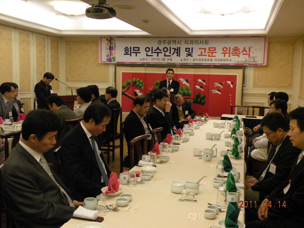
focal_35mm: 42
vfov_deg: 34.3
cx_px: 152
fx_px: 369
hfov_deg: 44.8
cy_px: 114
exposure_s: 1/60
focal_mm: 7.4
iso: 383
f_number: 3.2
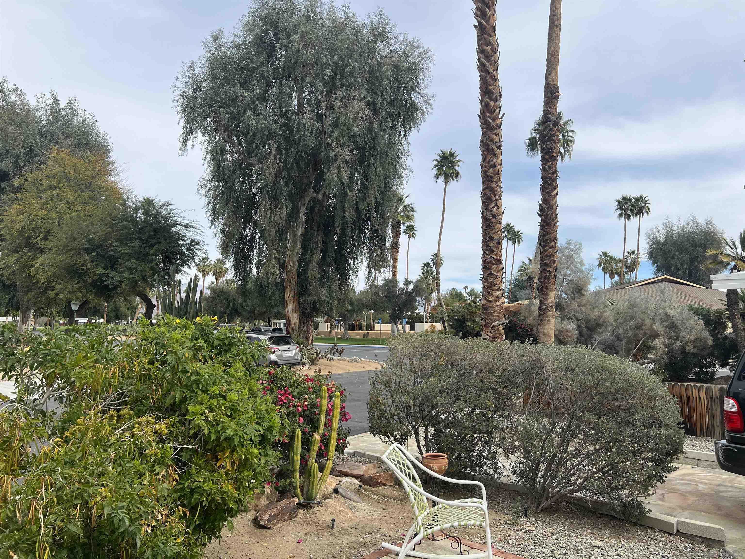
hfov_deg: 67.3
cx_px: 372
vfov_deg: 53.1
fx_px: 560
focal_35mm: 26
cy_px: 280
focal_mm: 5.7
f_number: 1.5
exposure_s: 1/3356
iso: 50
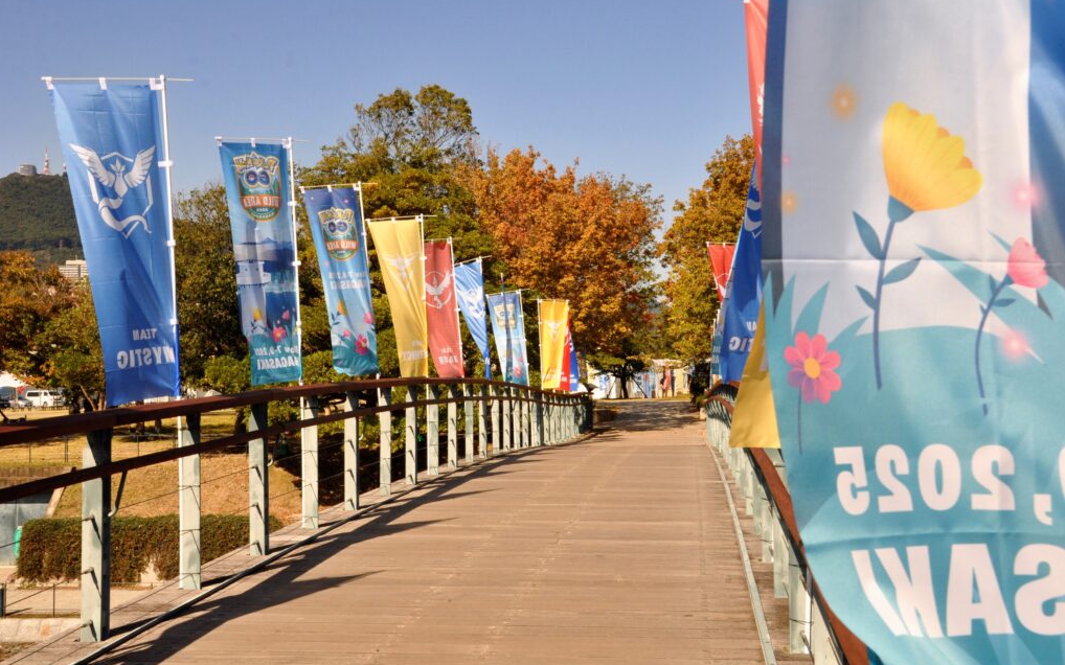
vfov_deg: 29.9
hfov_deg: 46.2
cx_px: 530
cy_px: 328
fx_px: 1248
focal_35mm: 43
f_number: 13
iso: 640
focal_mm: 28
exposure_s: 1/640
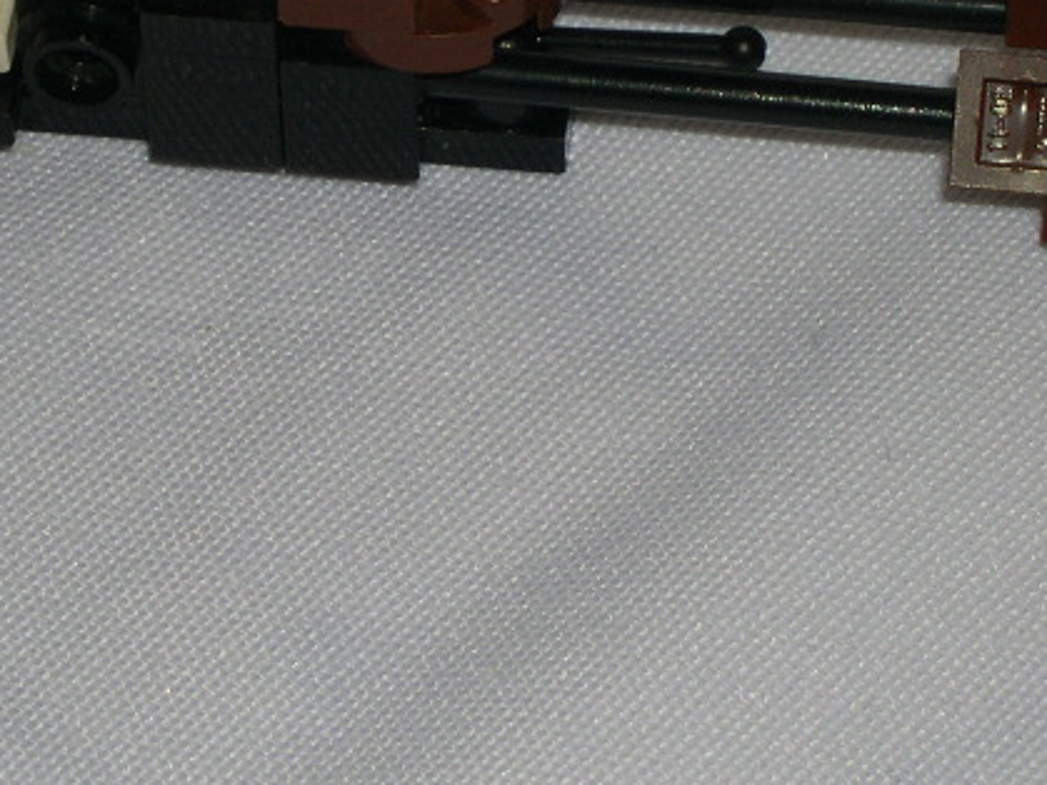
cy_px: 22
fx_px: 6803
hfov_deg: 8.8
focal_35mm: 225
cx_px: 442
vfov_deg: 6.6
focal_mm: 19.5
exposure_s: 1/60
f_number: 12
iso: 100
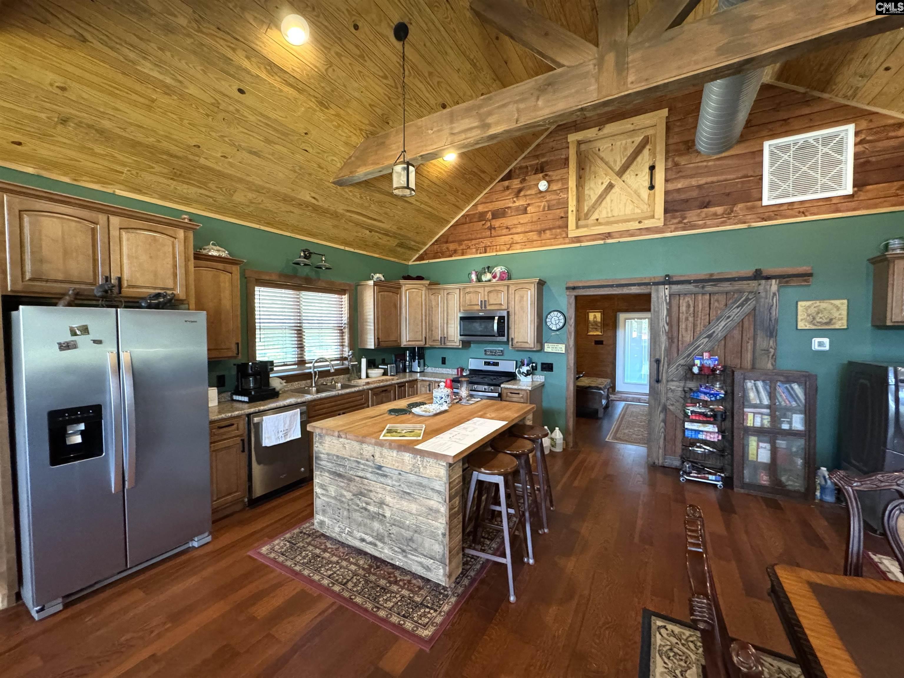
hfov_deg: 102.1
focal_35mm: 14
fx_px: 366
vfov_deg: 85.7
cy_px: 339
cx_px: 452
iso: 800
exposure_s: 1/60
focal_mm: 2.22
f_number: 2.2
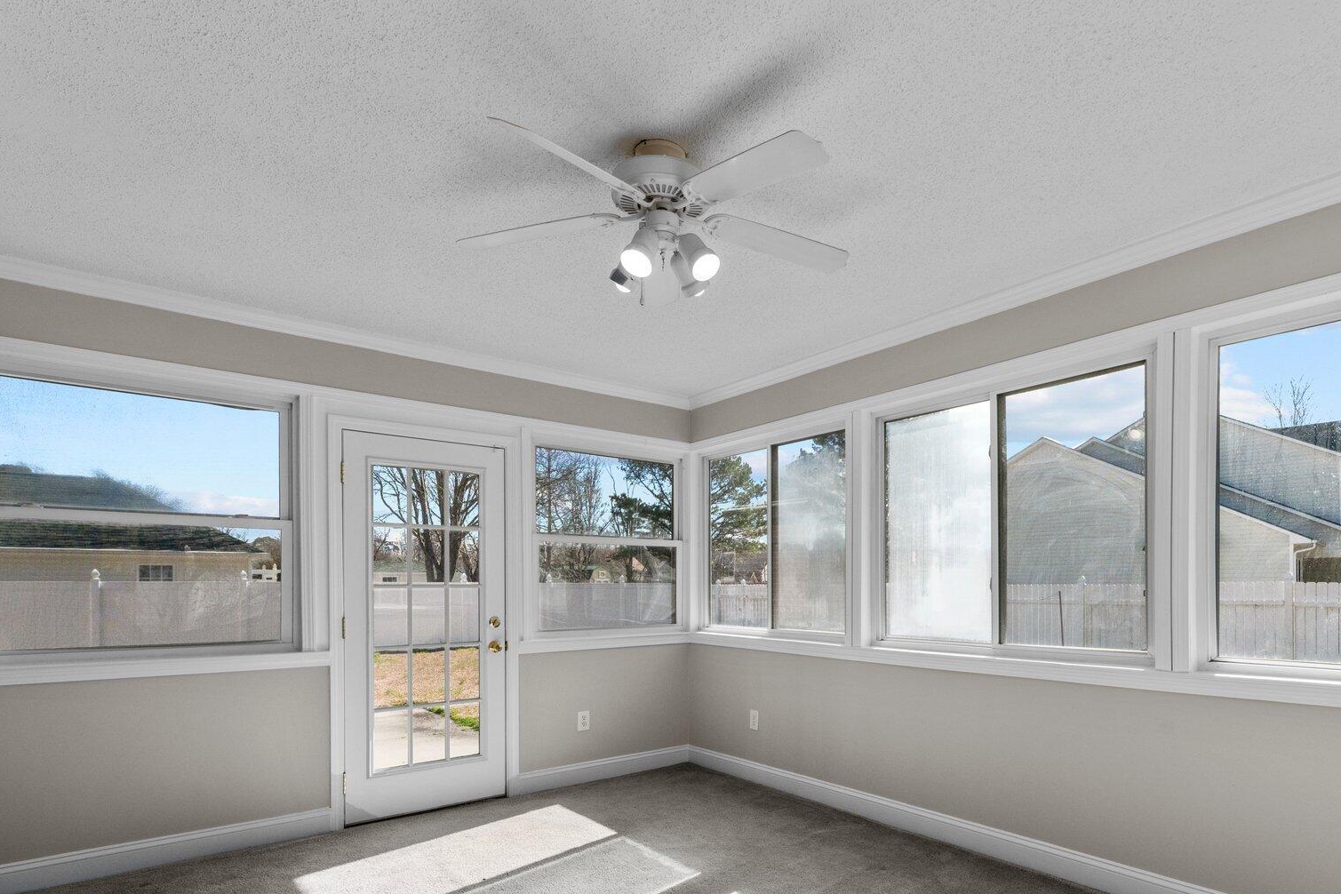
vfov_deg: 62.9
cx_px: 809
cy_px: 598
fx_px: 708
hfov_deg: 85.8
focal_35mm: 19
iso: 400
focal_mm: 14
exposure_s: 1/60
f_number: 9
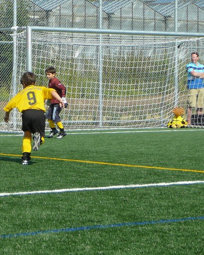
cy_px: 103
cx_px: 33
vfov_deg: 13.7
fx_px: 1065
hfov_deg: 10.9
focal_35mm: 141
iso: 80
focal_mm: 11.5
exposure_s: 1/800
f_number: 3.7
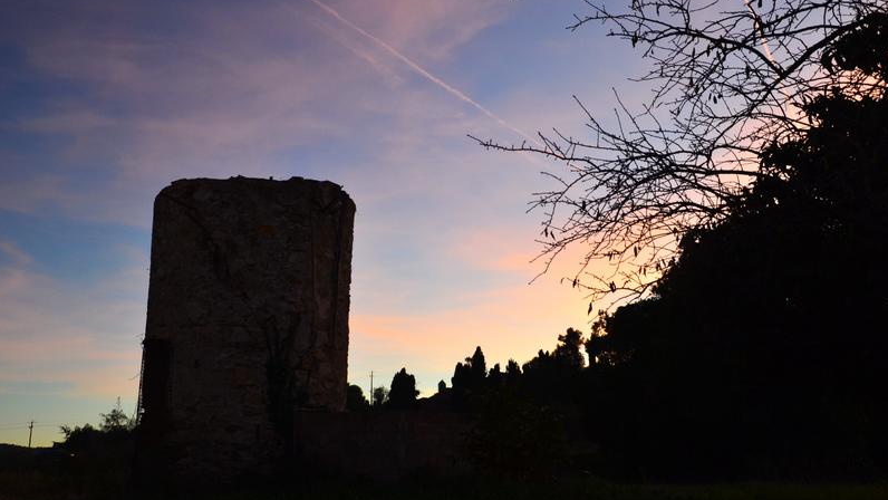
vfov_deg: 29.0
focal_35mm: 41
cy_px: 235
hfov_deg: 49.4
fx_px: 966
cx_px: 445
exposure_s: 1/25
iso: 800
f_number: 7.1
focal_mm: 26
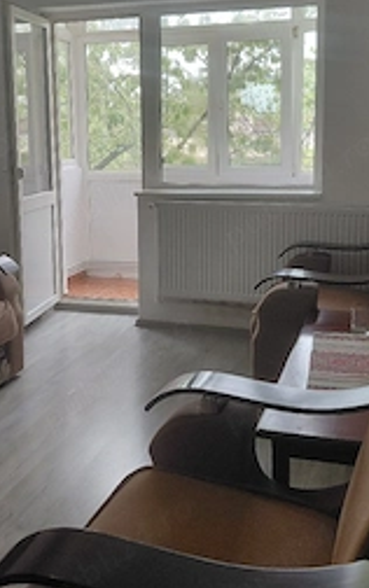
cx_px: 163
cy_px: 219
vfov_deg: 46.7
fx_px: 674
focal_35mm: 42
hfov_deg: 30.6
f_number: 1.8
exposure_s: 1/100
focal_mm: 4.69
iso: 160
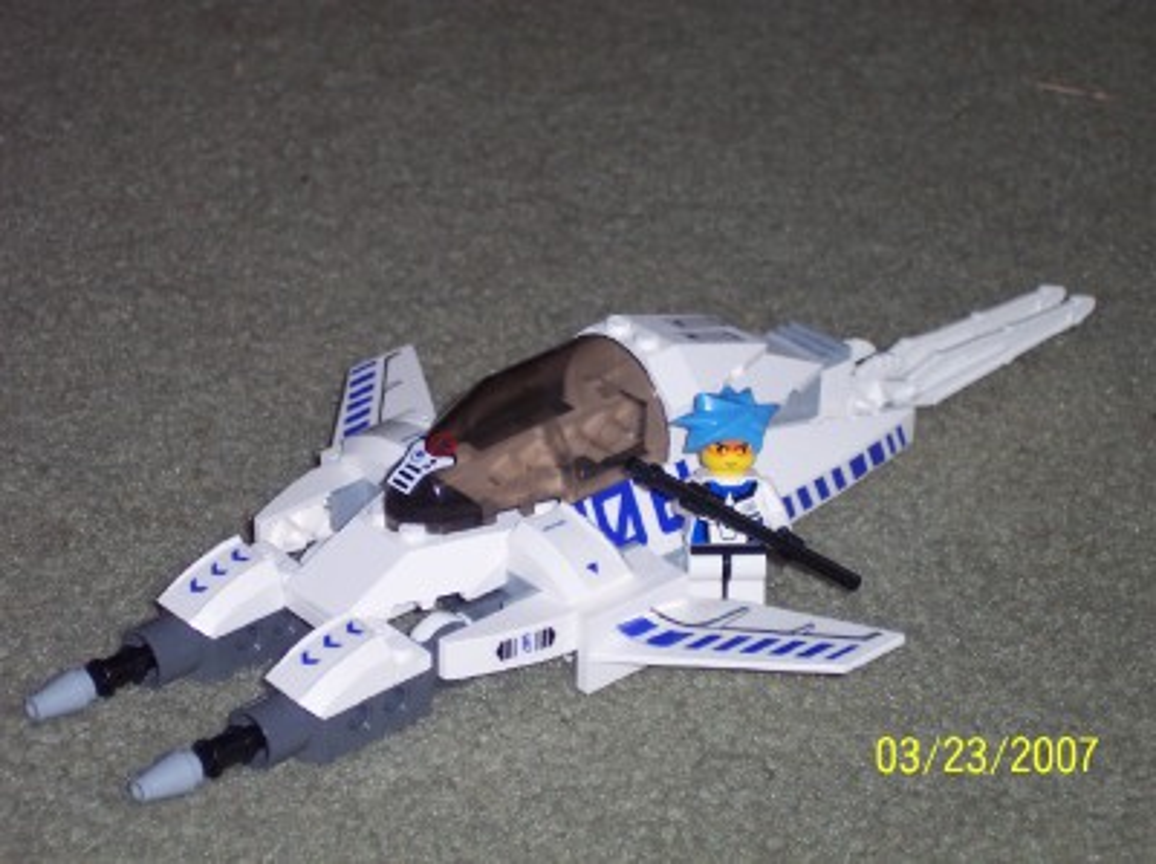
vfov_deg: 13.0
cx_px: 578
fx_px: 3802
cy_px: 432
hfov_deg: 17.3
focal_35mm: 114
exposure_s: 1/90
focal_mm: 24
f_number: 4.8
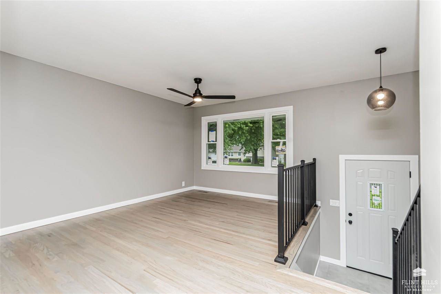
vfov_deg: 77.3
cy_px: 147
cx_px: 220
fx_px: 184
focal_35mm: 15
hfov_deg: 100.4
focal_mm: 10
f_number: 10
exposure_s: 1/60
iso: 1250
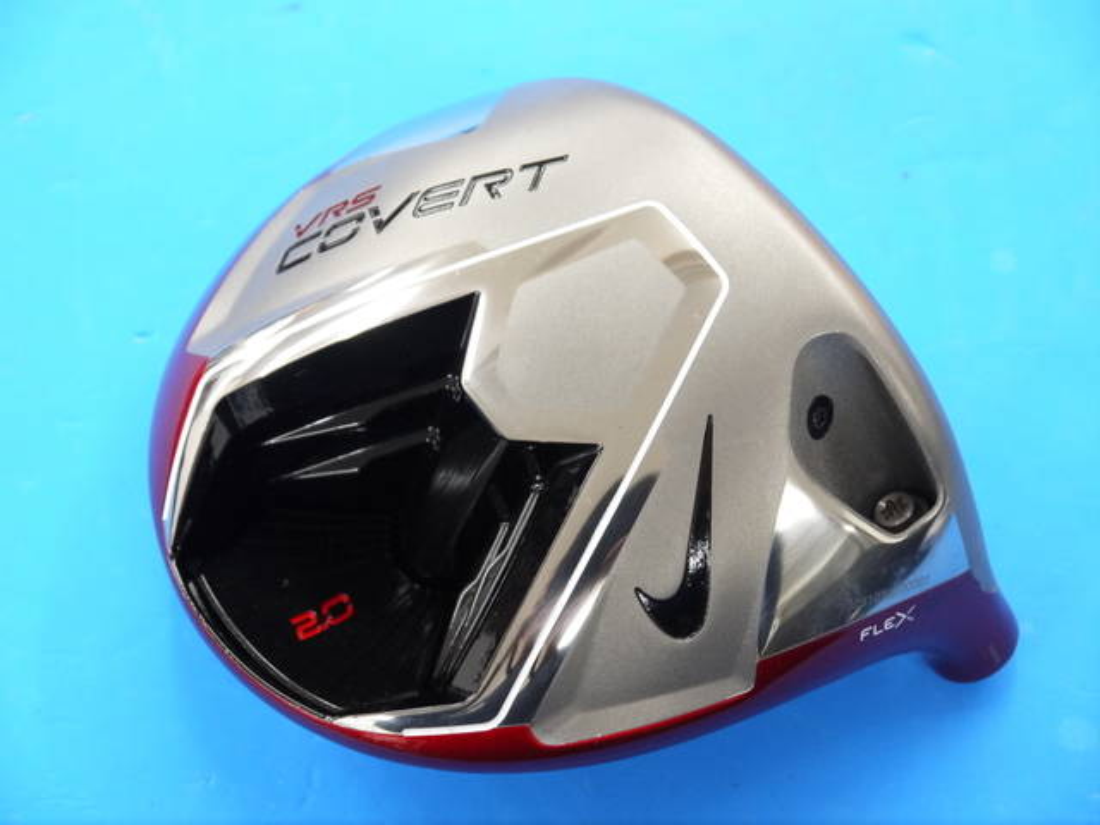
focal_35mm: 78
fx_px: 2479
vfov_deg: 18.9
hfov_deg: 25.0
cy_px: 412
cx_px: 550
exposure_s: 1/50
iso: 800
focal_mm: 39
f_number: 5.5
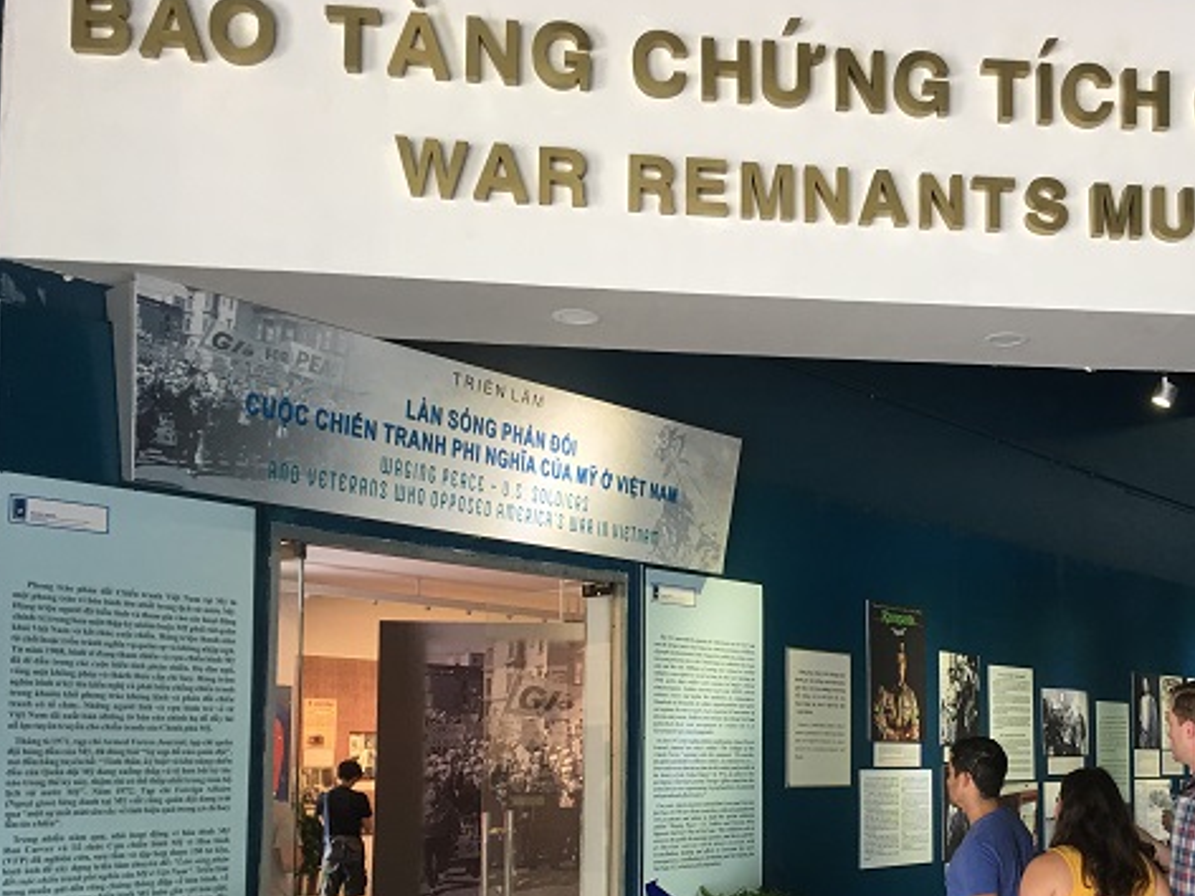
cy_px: 637
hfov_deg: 42.8
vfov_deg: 33.1
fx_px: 1484
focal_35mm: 43
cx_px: 866
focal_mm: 4.15
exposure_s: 1/33
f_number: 2.2
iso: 32
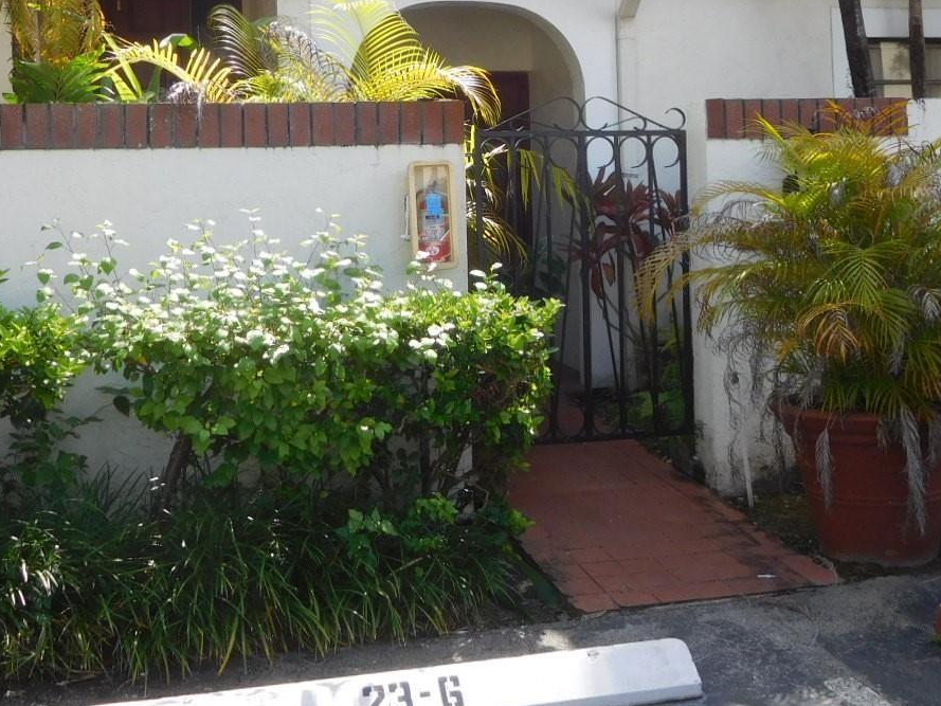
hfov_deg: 42.1
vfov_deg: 31.6
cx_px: 451
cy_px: 176
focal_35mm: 45
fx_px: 1223
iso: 125
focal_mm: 4.5
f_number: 3.4
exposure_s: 1/640
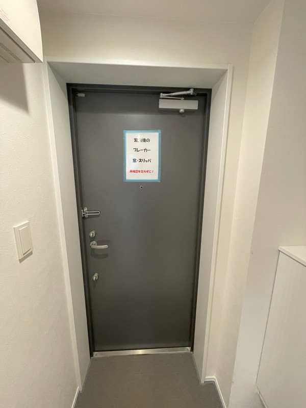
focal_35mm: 14
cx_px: 153
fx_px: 165
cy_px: 204
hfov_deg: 85.7
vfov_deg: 102.1
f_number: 2.4
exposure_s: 1/50
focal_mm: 1.55
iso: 400
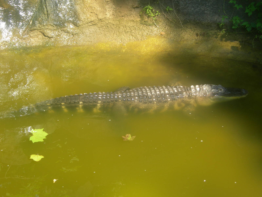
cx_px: 131
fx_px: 545
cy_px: 98
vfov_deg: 20.4
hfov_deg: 27.0
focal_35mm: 72
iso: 50
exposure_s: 1/116
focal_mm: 14.9
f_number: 3.7
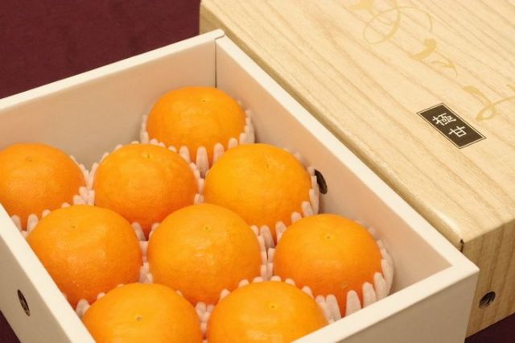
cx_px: 258
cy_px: 172
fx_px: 1072
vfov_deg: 18.2
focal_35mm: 75
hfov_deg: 27.0
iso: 8000
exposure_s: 1/160
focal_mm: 50
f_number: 9
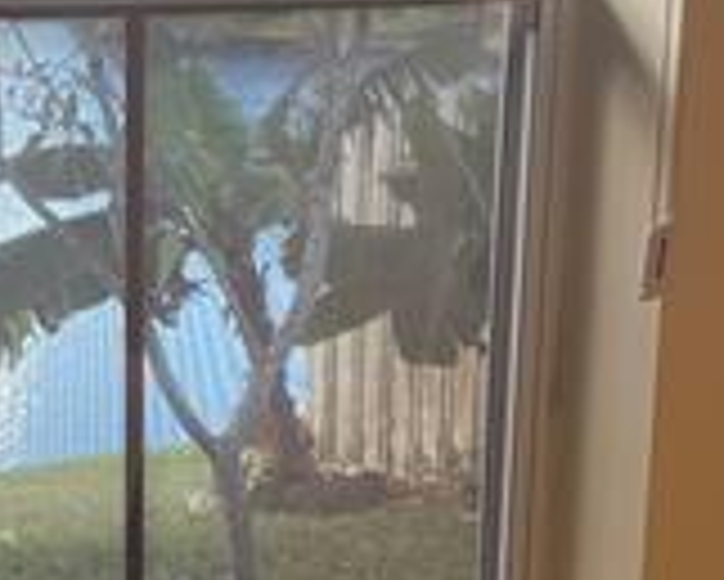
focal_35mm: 91
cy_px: 508
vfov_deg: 16.7
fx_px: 1951
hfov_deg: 20.7
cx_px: 103
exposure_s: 1/120
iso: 64
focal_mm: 5.1
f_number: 1.6
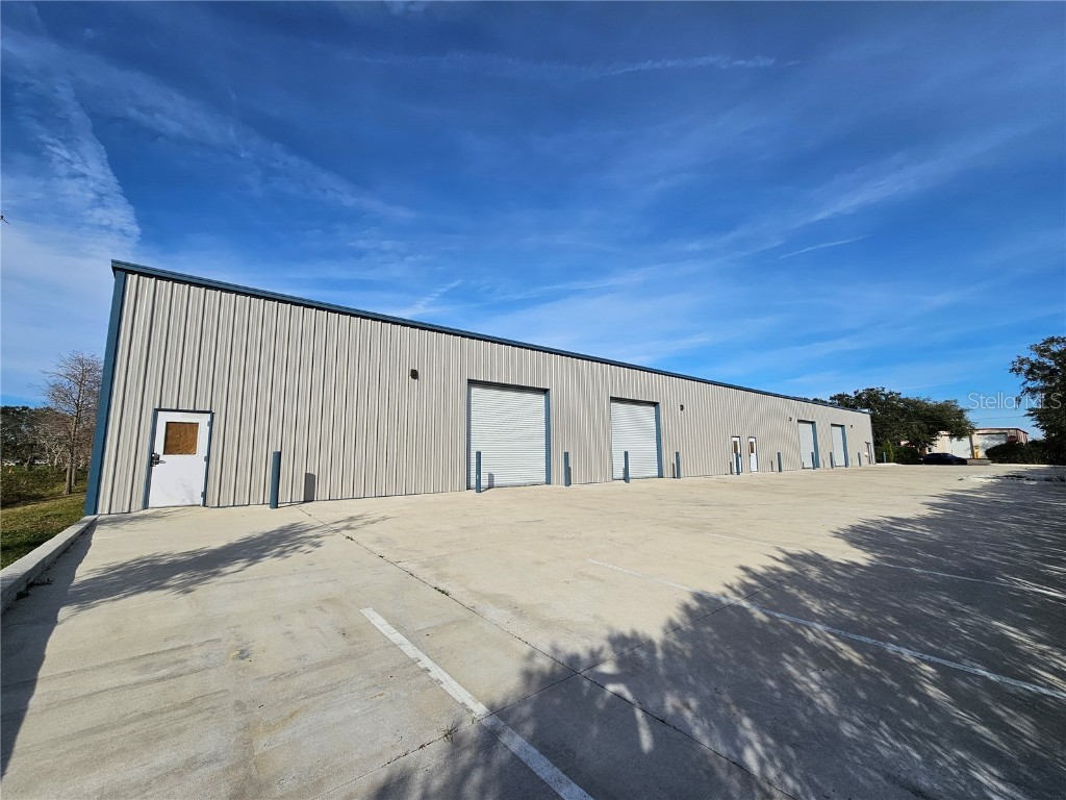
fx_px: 400
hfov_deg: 106.2
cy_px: 400
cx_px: 533
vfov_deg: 89.9
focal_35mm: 13
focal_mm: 2.2
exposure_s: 1/4420
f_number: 2.2
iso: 50
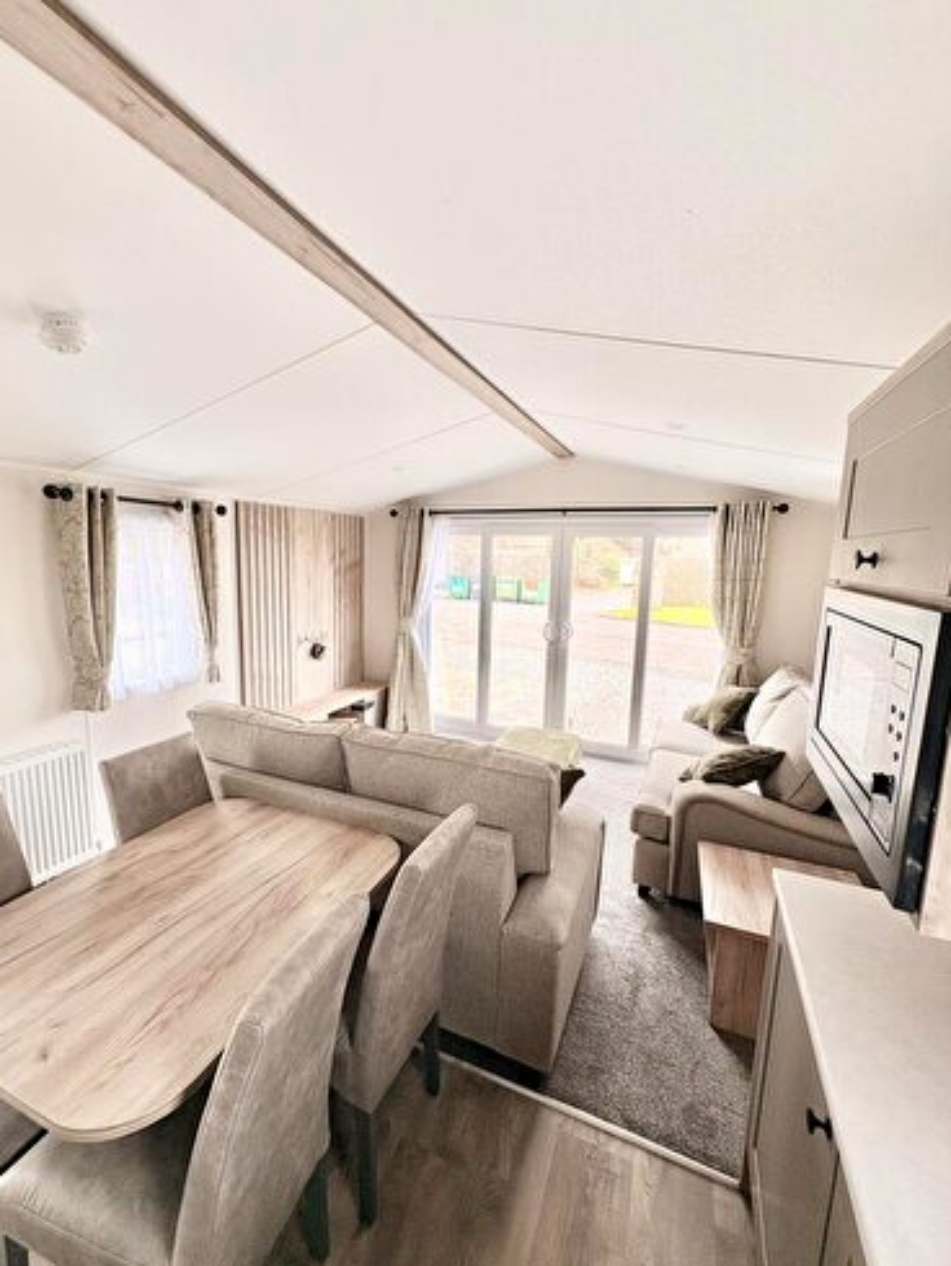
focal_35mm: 15
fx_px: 549
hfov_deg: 81.7
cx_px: 447
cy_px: 637
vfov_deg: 98.1
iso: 64
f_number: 2.2
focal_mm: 2.22
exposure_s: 1/99
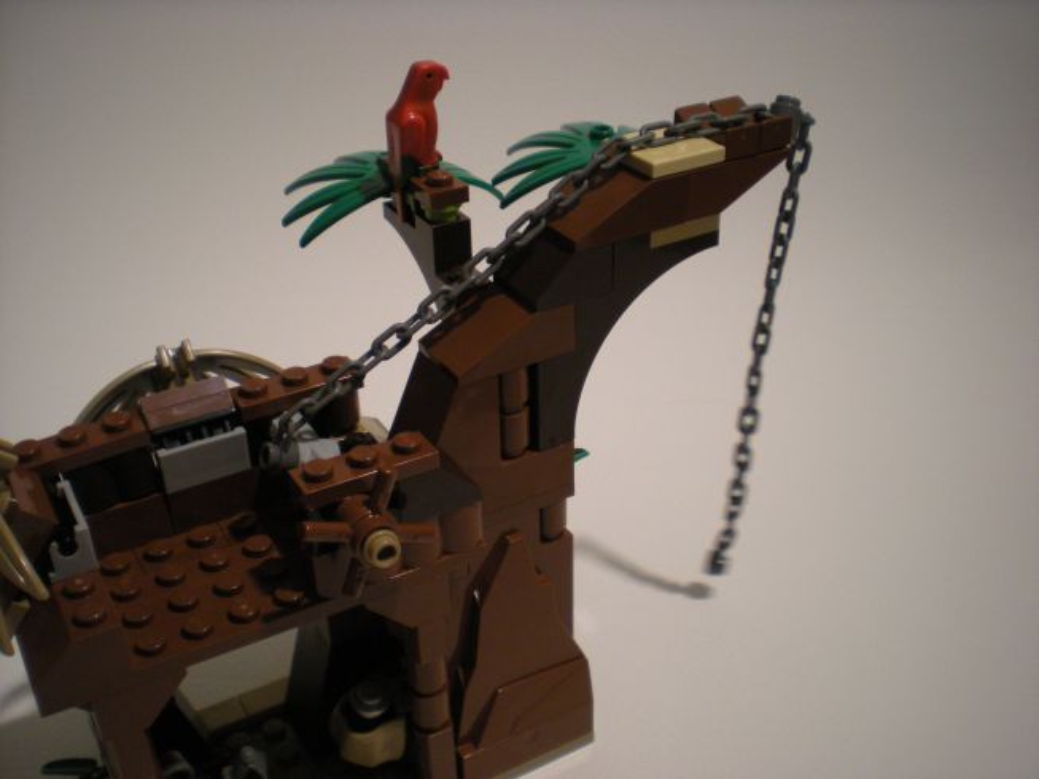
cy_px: 390
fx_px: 1141
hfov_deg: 49.0
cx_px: 520
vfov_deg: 37.7
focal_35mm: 38
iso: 200
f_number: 3.1
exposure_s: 1/76.6
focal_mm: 6.3
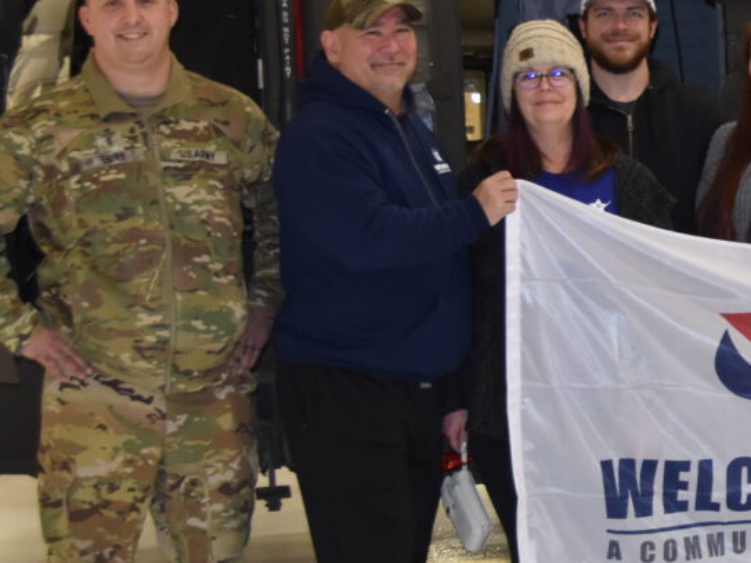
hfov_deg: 15.9
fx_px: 2567
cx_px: 924
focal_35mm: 118
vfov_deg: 12.5
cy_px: 238
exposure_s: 1/60
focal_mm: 29
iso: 1000
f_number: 4
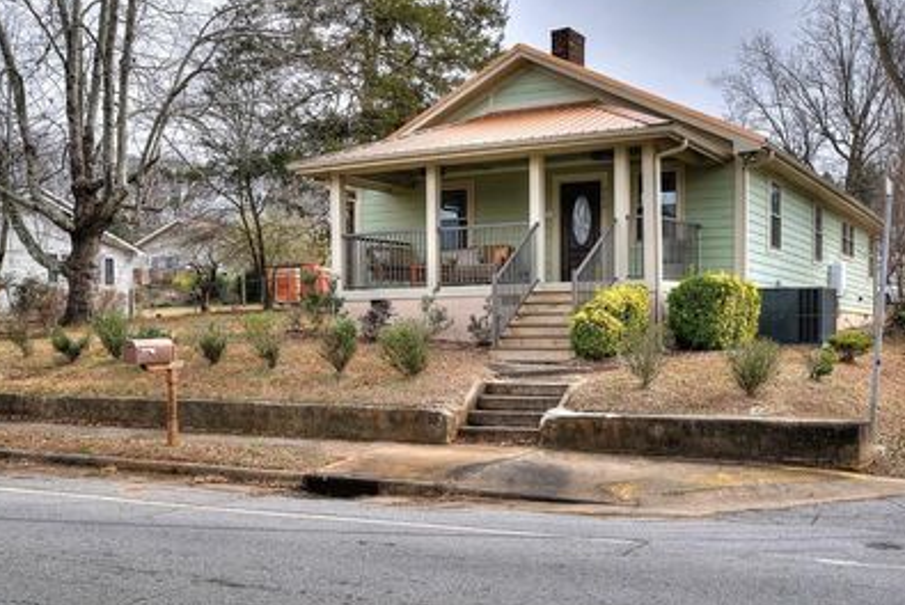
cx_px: 543
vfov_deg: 35.1
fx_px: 956
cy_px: 316
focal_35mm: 38
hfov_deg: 50.3
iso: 400
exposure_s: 1/125
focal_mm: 30
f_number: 11
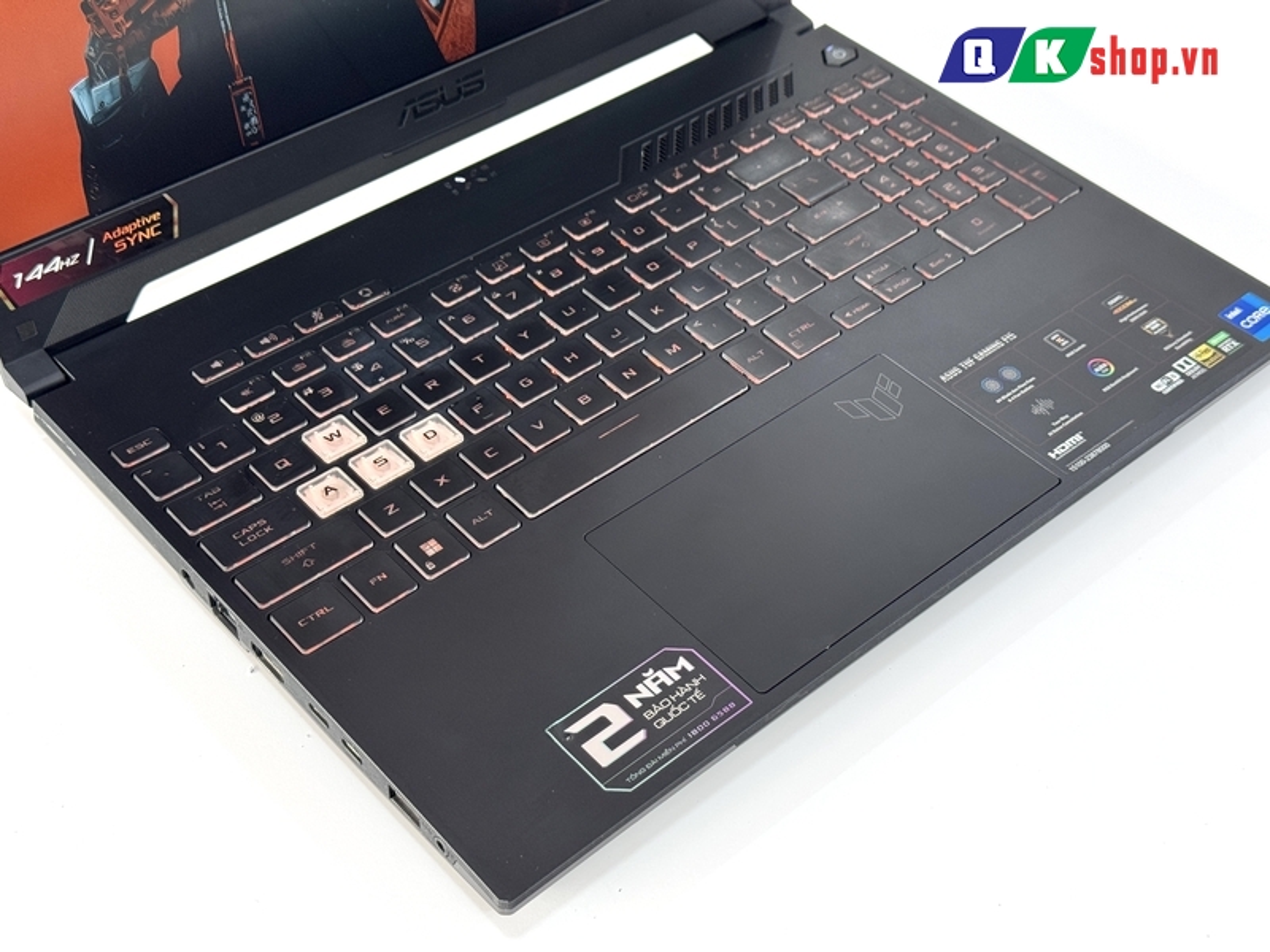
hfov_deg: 39.7
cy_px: 476
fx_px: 1761
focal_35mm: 48
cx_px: 635
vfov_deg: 30.3
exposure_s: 1/88
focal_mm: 6.76
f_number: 1.78
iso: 100
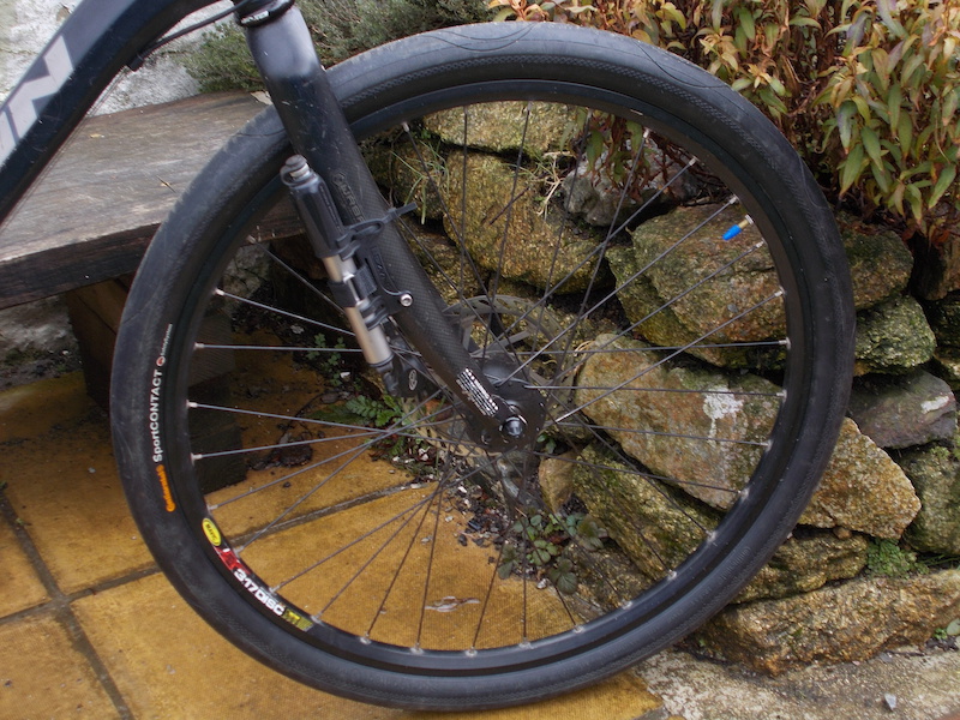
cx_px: 480
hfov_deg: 33.2
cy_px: 360
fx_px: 1609
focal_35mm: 58
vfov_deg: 25.2
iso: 80
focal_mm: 10.3
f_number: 4.9
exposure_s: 1/80
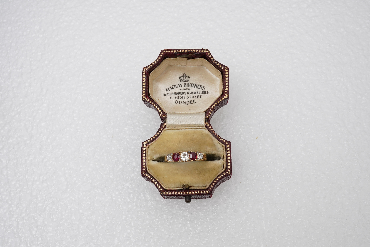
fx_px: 462
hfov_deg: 43.6
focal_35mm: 45
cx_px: 185
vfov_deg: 29.9
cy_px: 124
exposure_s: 1/125
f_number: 20
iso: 400
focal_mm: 30
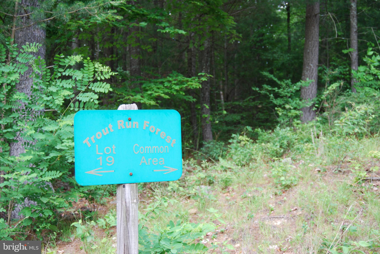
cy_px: 127
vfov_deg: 28.1
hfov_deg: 41.1
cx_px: 190
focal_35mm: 48
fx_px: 507
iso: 280
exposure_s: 1/60
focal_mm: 32
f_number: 4.5
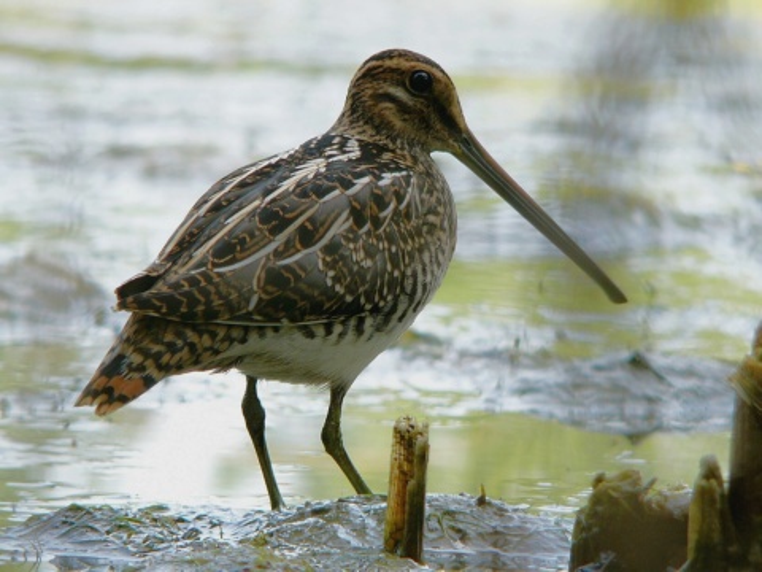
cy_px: 286
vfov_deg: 10.1
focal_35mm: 147
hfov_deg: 13.4
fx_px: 3236
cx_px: 381
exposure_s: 1/80
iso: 50
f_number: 2.8
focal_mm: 24.5
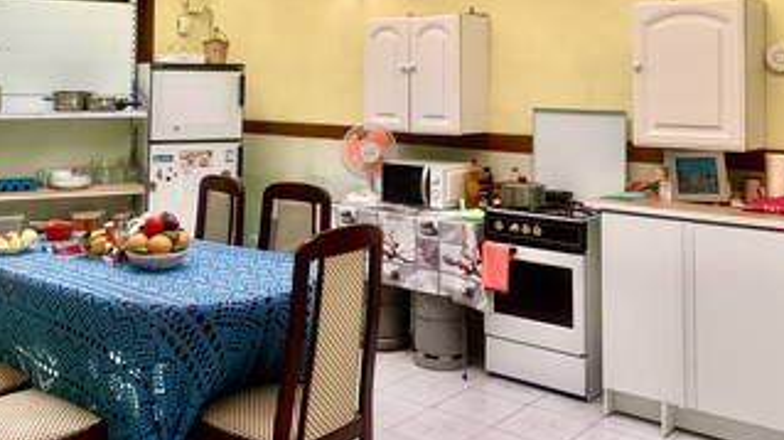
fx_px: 665
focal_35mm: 32
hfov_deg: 61.0
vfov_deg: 36.1
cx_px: 393
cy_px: 130
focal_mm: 4.25
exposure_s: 1/121
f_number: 1.8
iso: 80
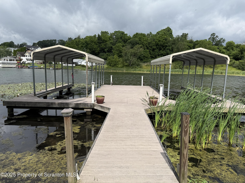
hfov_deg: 71.6
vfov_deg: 56.8
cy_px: 92
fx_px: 170
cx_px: 122
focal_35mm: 24
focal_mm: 6.76
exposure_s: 1/5319
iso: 80
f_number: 1.78
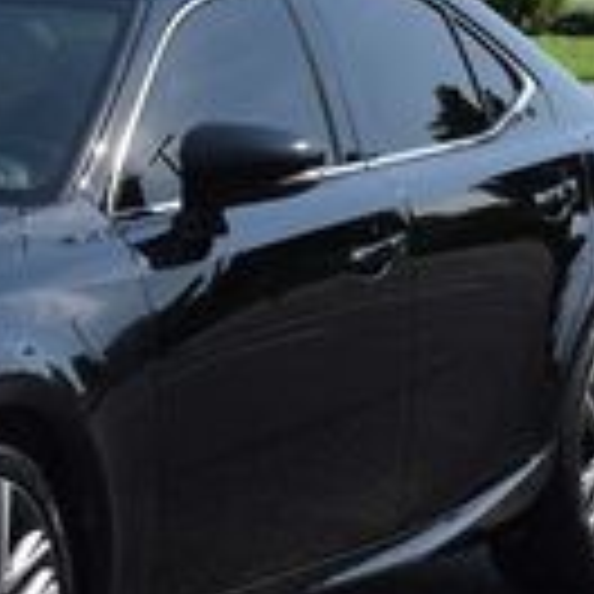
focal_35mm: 278
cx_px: 0
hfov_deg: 6.3
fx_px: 5398
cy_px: 340
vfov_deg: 6.3
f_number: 9
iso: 100
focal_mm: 45
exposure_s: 1/320
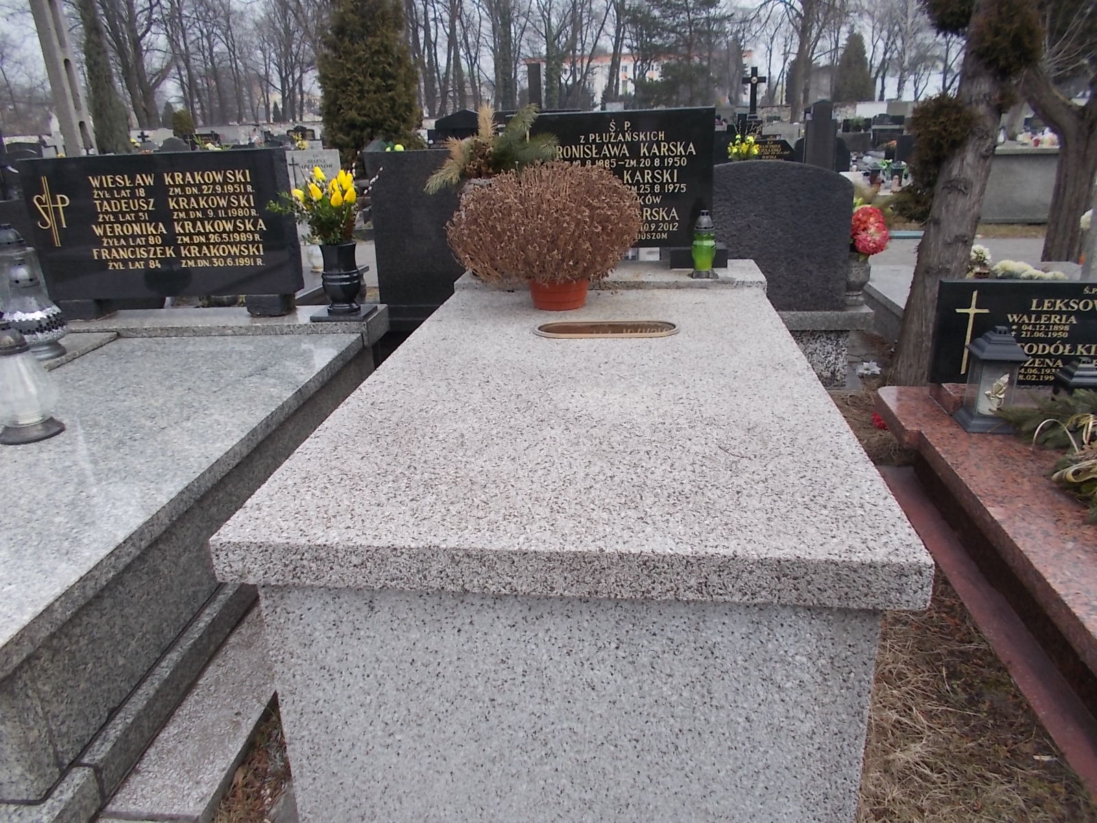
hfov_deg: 67.3
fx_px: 824
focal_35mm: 26
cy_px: 412
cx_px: 548
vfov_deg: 53.1
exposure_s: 1/400
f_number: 3.2
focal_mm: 4.6
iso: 80
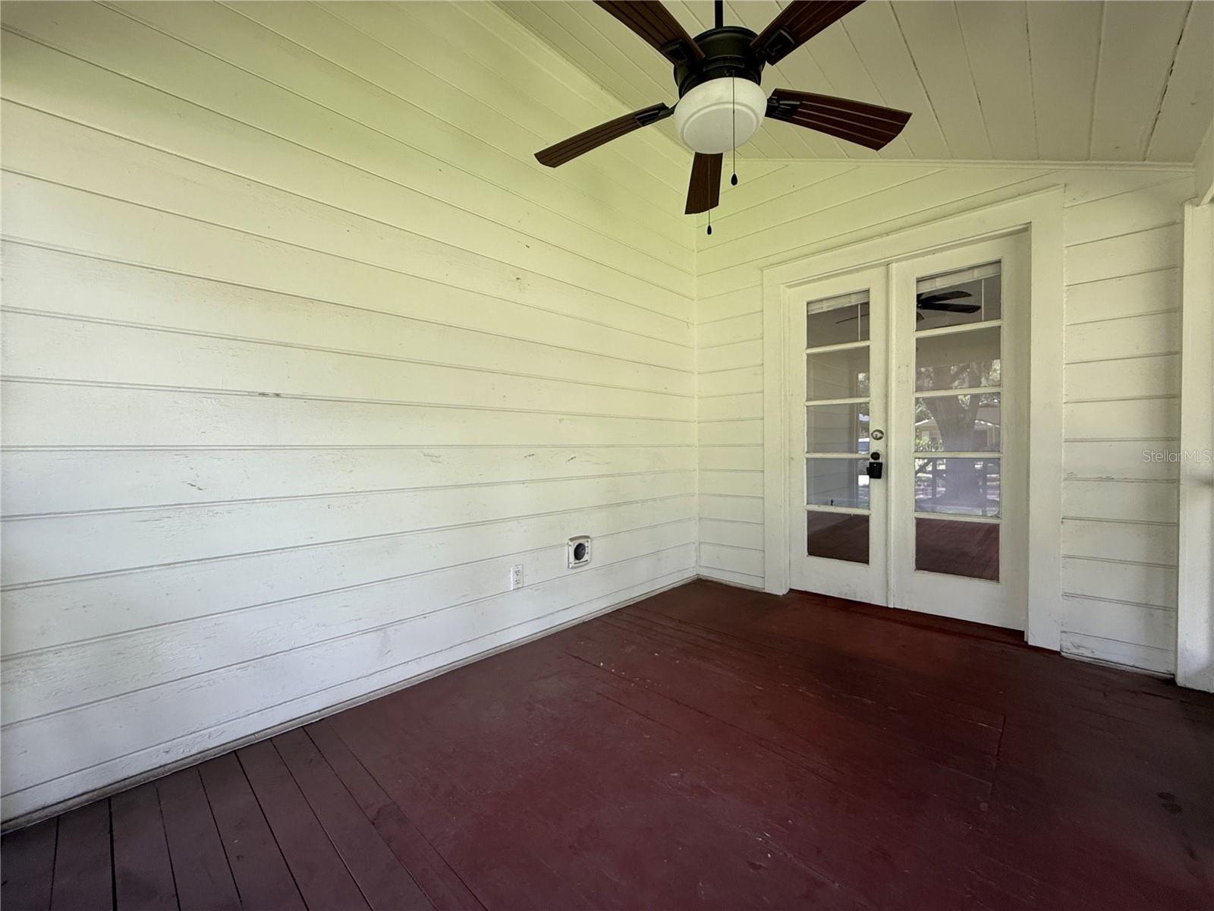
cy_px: 456
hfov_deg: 102.1
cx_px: 607
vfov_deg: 85.7
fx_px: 491
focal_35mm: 14
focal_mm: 2.22
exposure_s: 1/99
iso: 100
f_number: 2.2
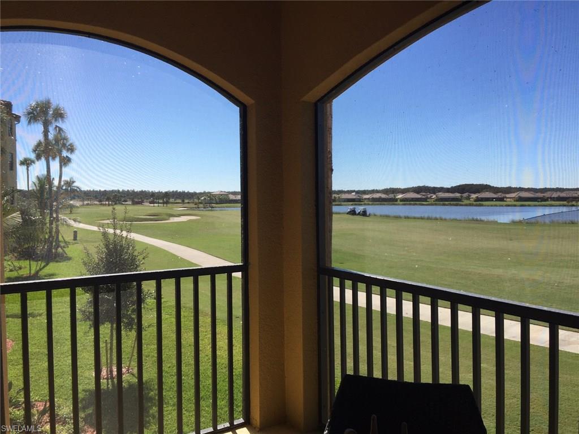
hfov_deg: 61.7
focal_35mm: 29
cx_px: 290
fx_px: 485
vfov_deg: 48.2
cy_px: 217
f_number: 2.2
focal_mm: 4.15
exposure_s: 1/1163
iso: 32
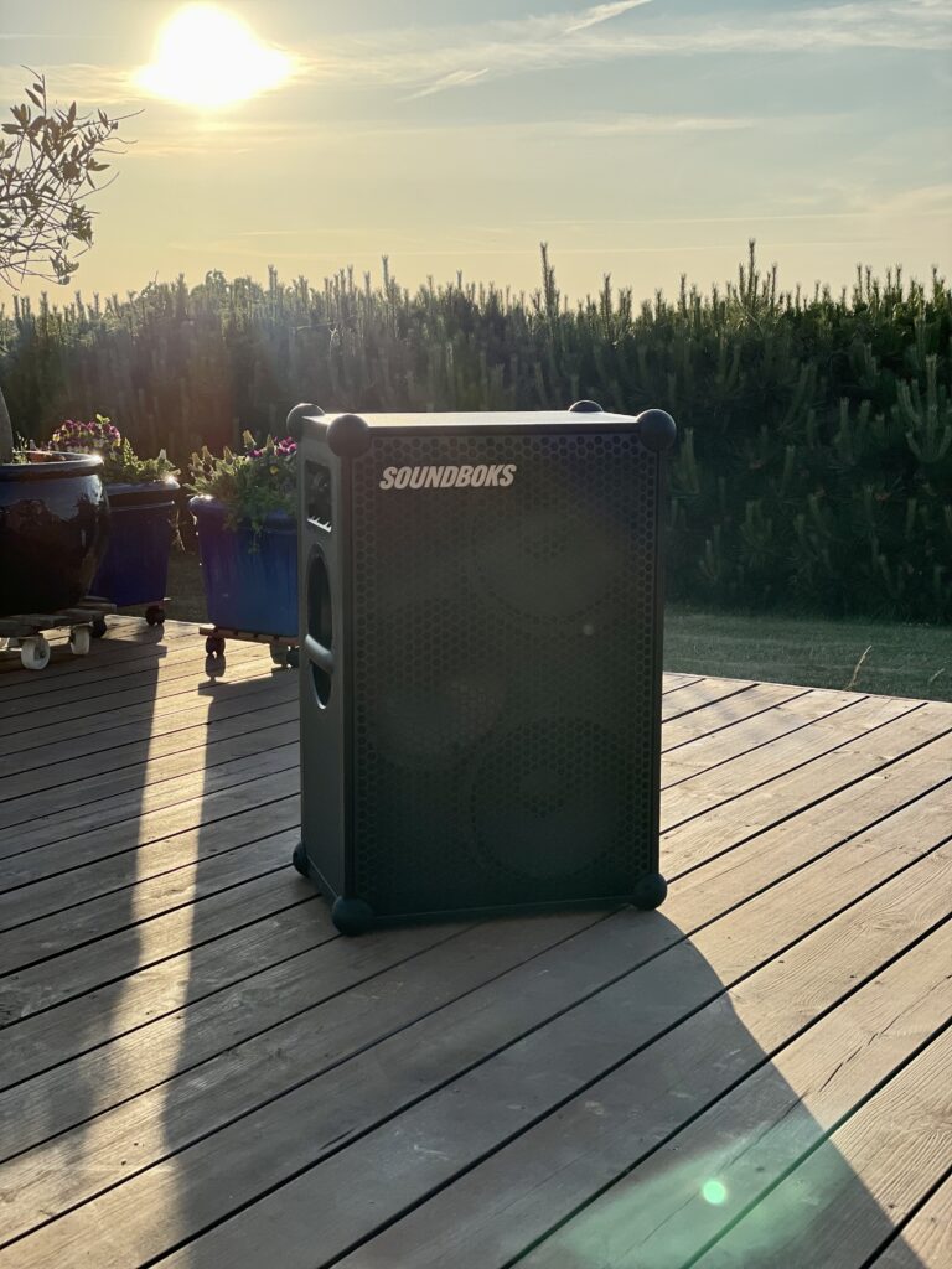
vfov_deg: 36.8
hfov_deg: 28.0
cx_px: 476
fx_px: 1907
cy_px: 634
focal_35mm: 52
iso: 32
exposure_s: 1/1546
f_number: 2
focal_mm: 6
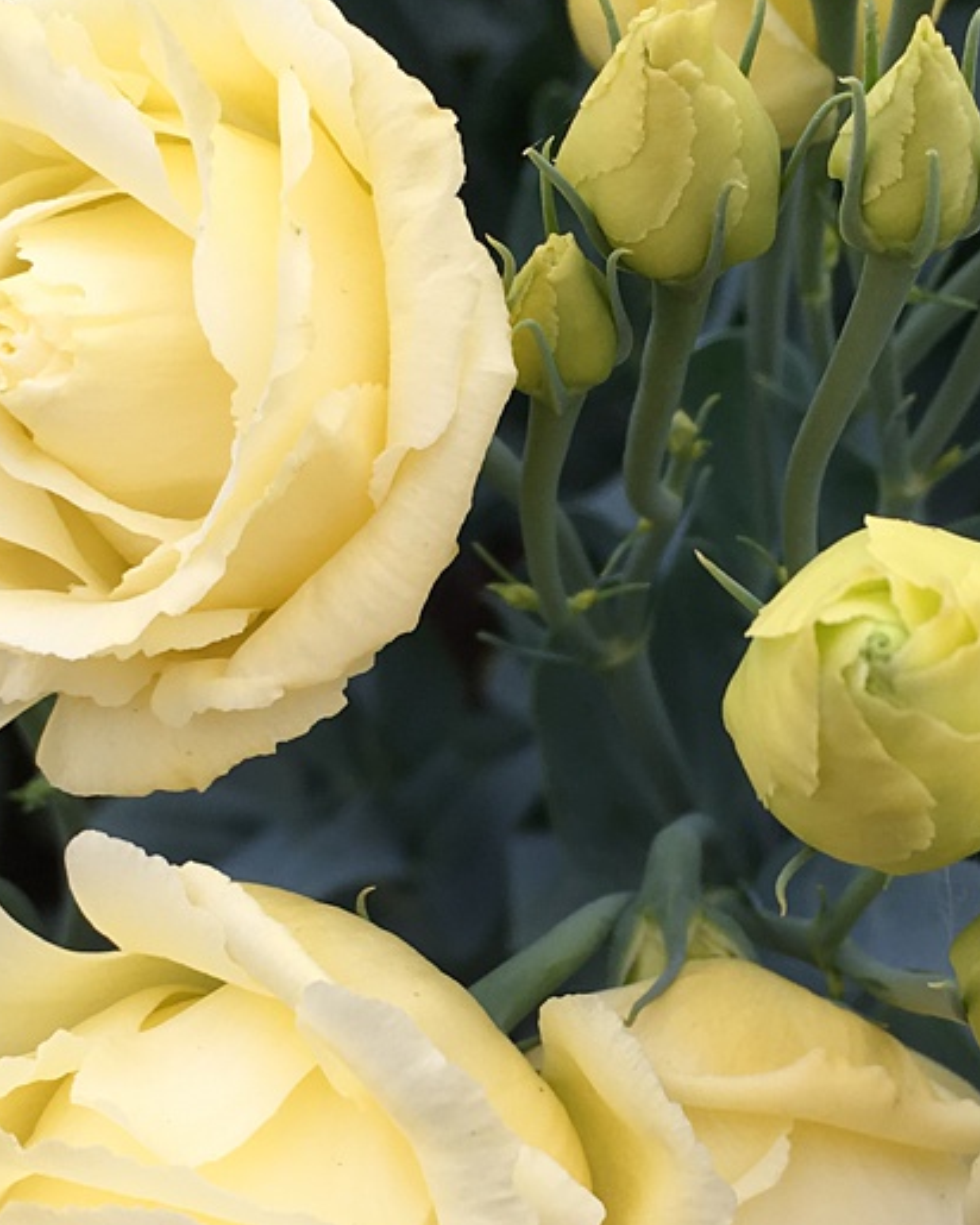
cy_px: 753
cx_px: 654
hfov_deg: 20.4
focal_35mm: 75
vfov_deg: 25.3
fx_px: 2719
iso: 25
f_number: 2.2
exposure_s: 1/405
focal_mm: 4.15
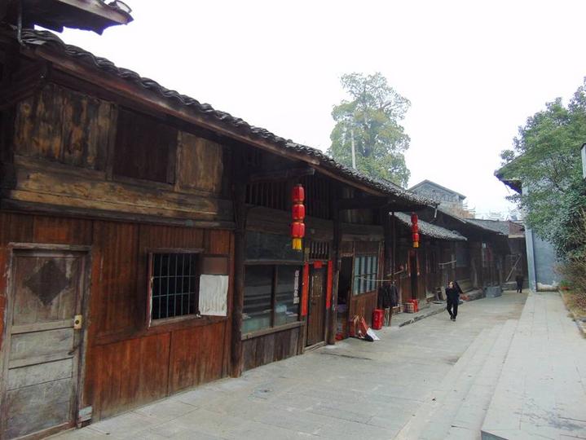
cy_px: 220
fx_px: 423
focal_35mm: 25
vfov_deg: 54.9
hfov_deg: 69.4
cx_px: 293
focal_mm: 4.5
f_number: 3
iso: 80
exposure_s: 1/60
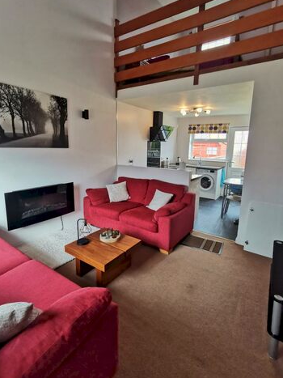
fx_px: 196
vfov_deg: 87.7
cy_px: 181
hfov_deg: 71.6
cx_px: 142
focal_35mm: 18
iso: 200
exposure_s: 1/100
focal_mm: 2.35
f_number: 2.2
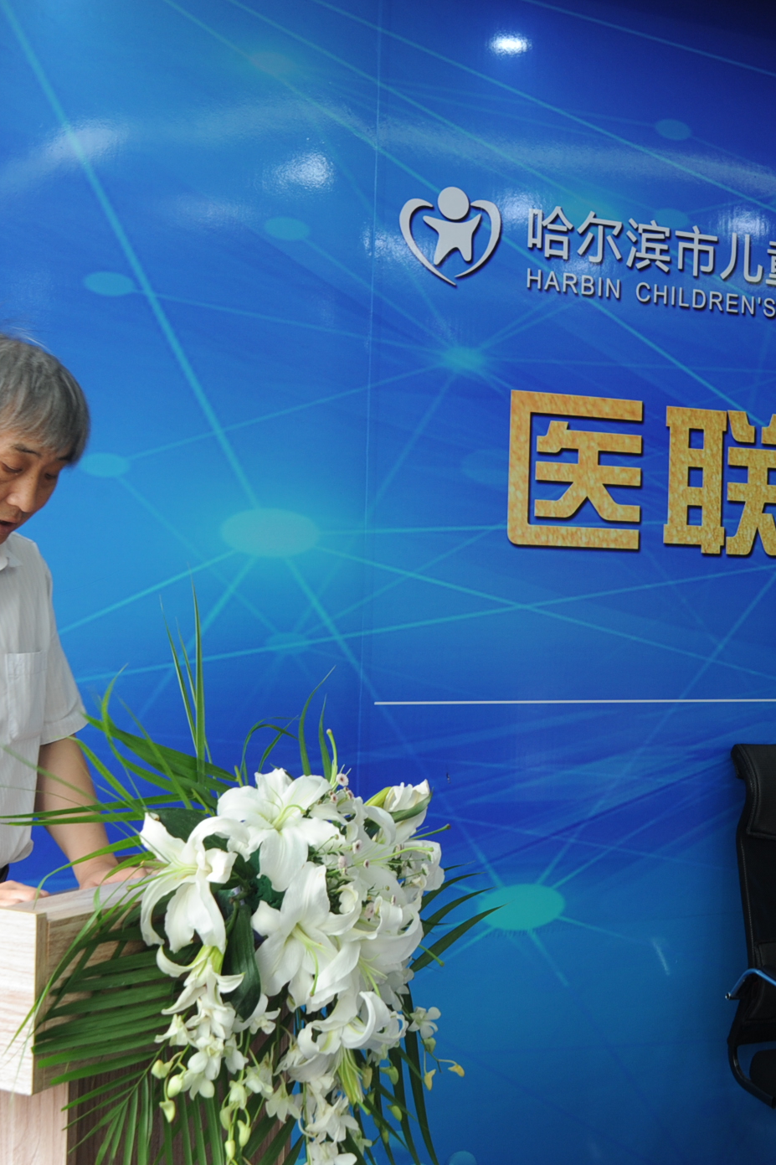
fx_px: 1682
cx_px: 582
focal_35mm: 52
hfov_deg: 25.7
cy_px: 585
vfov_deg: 38.2
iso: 500
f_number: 8
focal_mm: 34
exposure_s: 1/25
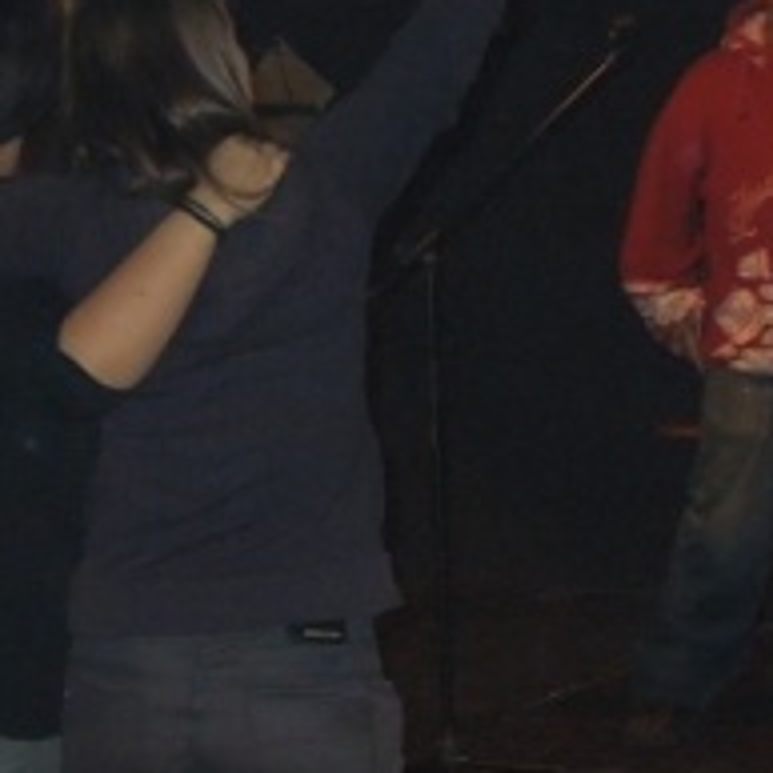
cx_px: 601
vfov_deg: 12.6
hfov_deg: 12.6
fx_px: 3486
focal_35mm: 138
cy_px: 451
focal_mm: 7.8
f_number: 3.9
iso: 800
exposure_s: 1/30
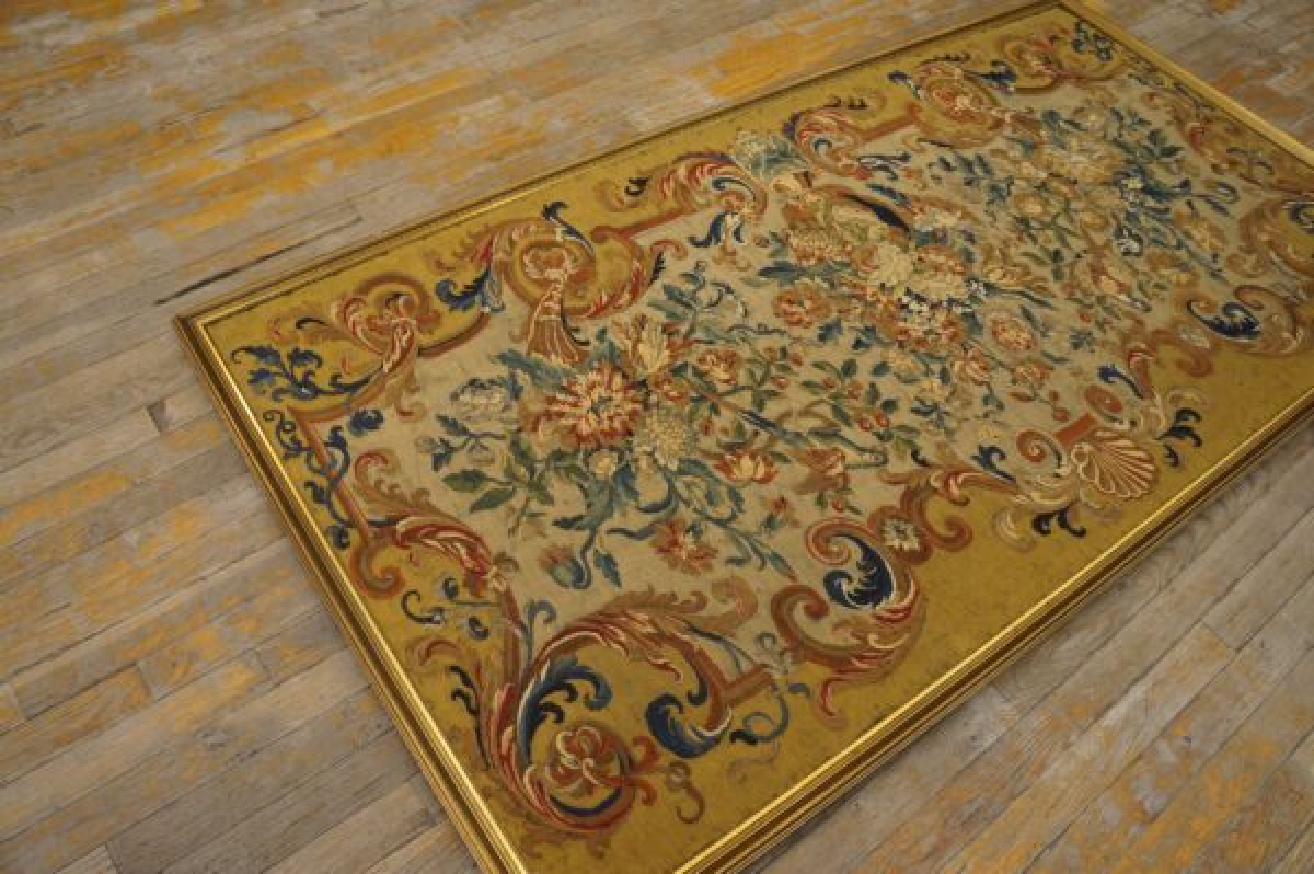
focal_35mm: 27
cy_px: 437
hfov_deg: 67.4
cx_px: 657
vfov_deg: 47.9
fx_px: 985
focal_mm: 18
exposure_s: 1/60
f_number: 4
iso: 640
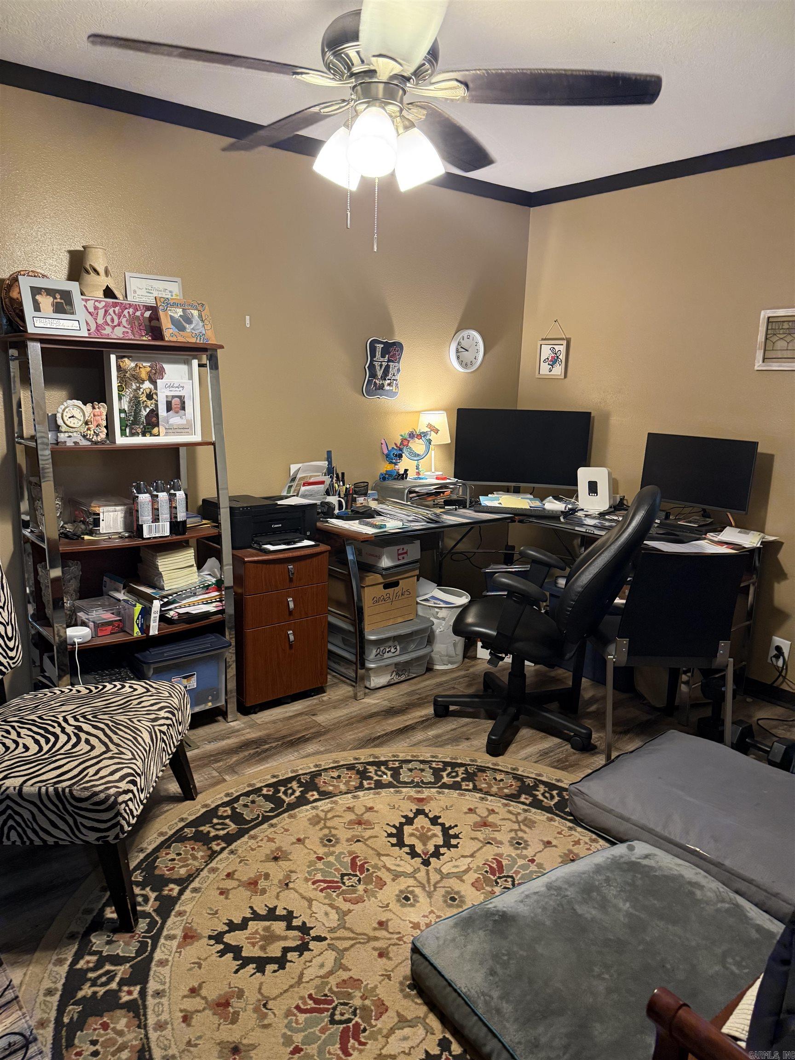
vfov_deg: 71.6
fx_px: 735
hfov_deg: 56.8
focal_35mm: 24
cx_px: 398
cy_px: 530
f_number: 1.78
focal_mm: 6.76
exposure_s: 1/60
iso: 400
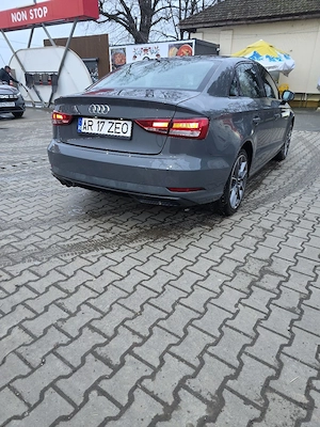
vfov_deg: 73.9
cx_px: 160
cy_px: 214
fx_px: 283
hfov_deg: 58.9
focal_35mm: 23
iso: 200
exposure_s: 1/101
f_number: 1.7
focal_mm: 6.3
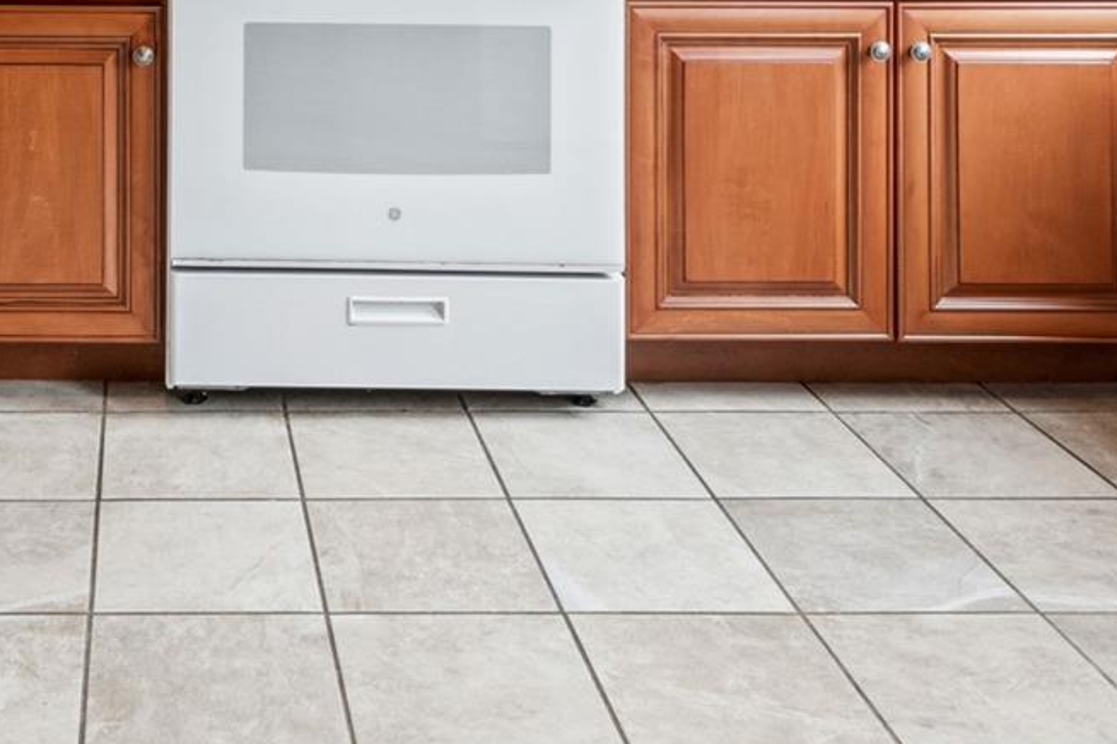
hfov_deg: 37.4
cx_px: -7
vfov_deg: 24.8
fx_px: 1458
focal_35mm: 47
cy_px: -231
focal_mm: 15
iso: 640
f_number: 14
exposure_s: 1/13
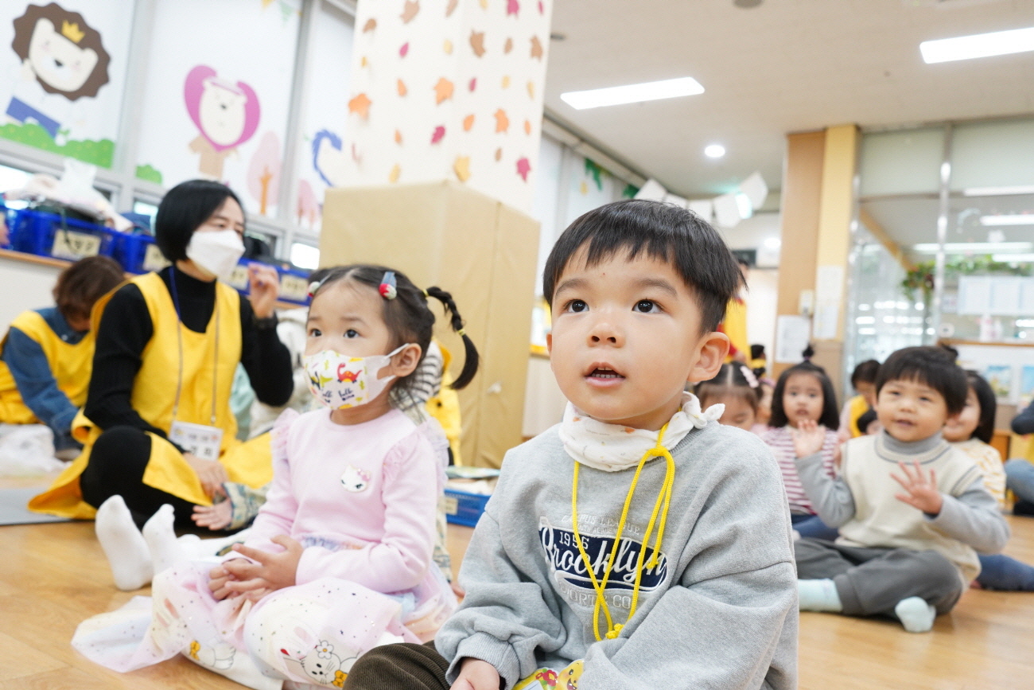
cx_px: 517
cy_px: 345
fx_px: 833
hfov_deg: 63.7
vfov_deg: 45.0
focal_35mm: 29
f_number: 5.6
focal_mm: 29
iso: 2500
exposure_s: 1/60
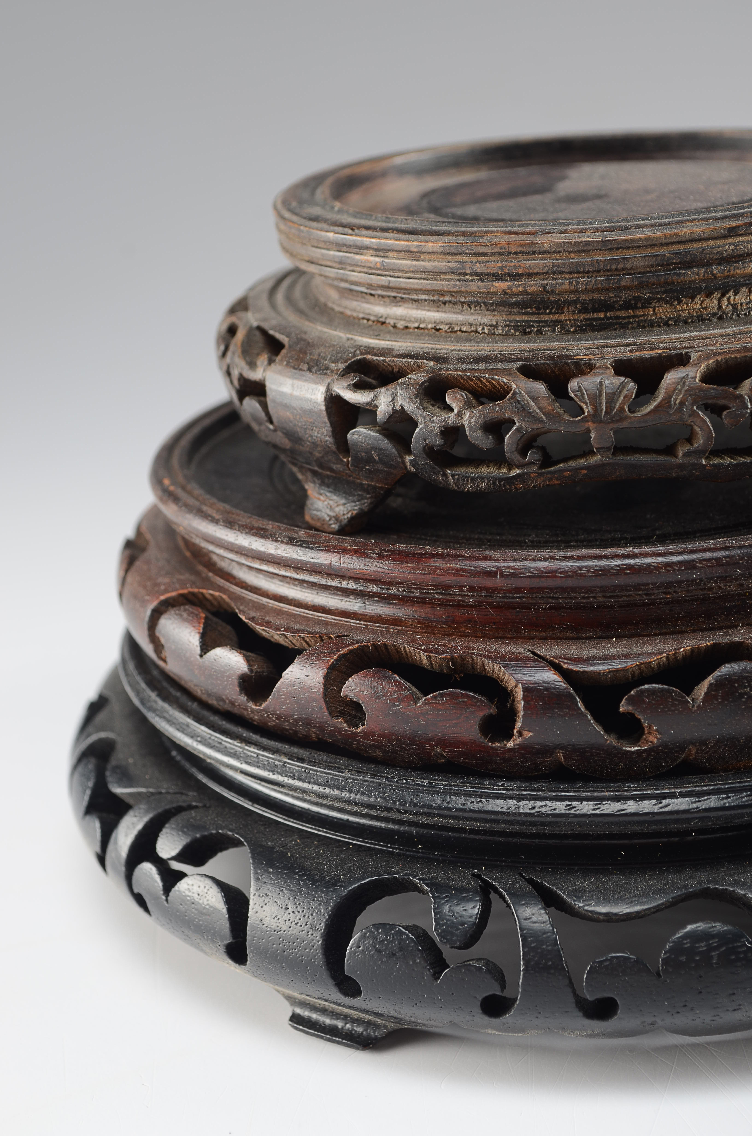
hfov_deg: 20.5
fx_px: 2077
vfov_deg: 30.6
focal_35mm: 66
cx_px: 376
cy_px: 568
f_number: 8
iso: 100
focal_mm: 44
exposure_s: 1/80
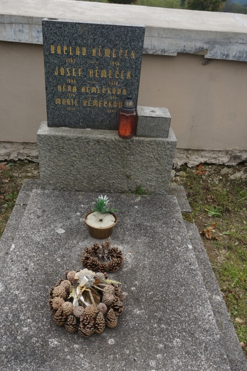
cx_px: 107
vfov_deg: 58.2
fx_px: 330
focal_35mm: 32
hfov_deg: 41.0
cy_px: 226
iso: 100
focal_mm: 16
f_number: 9
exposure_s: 1/160
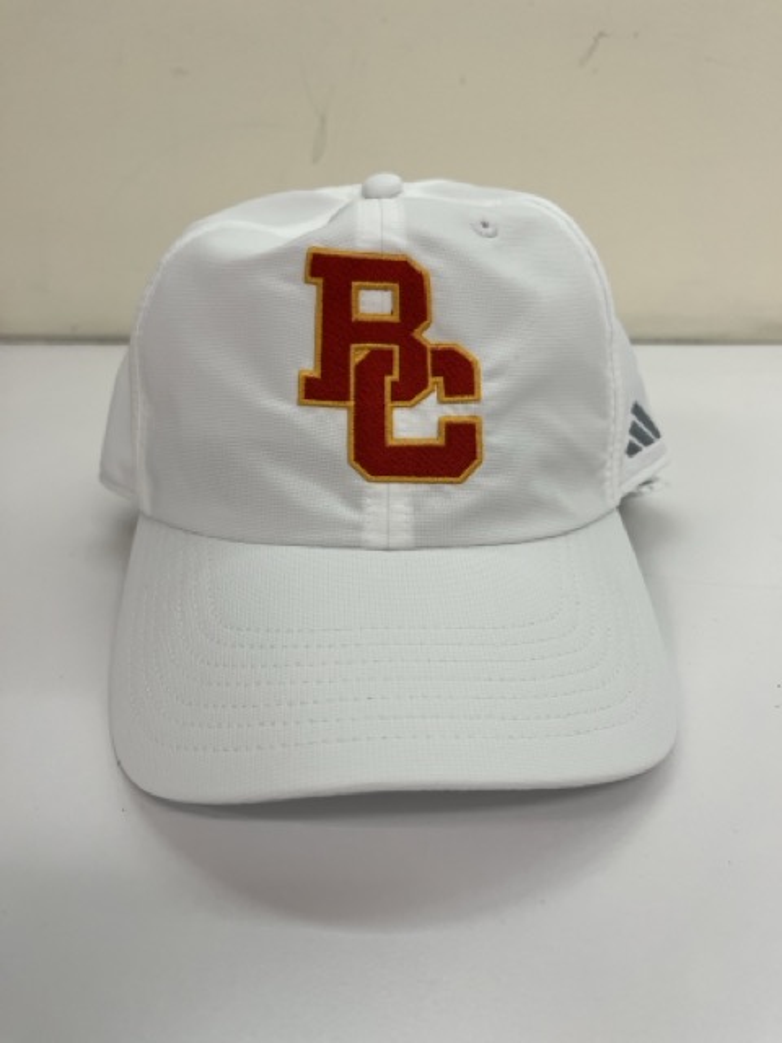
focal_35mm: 26
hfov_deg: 53.1
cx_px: 391
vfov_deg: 67.3
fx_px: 783
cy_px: 522
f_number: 1.6
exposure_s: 1/120
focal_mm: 5.1
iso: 64
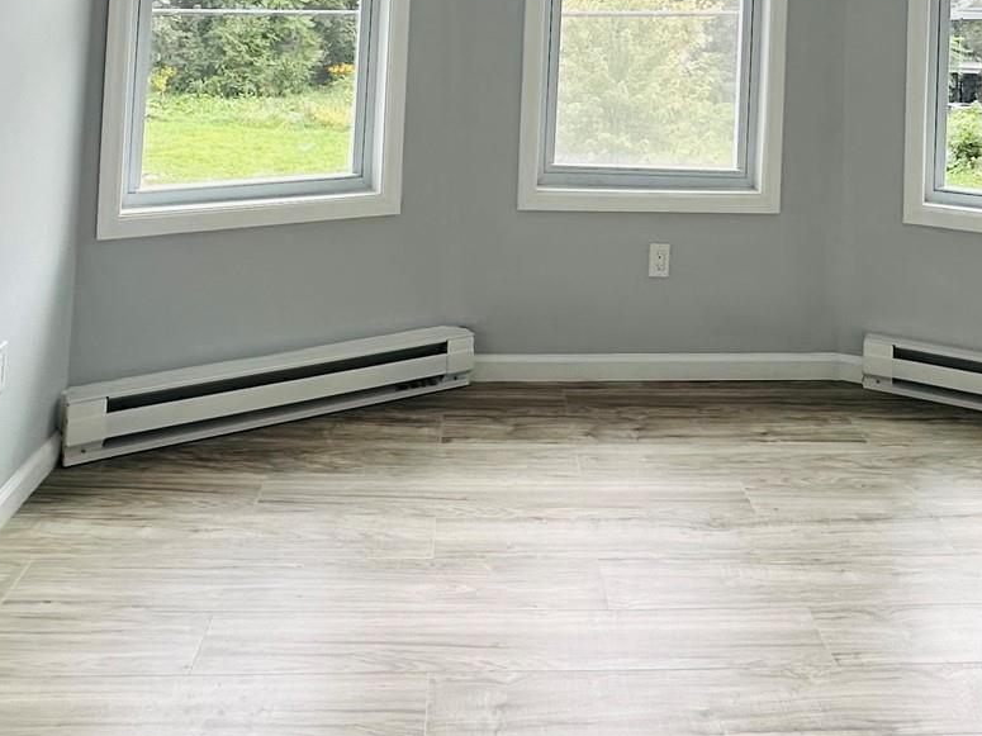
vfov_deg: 33.9
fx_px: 1049
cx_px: 568
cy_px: -60
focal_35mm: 37
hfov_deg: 50.0
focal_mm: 2.22
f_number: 2.2
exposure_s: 1/199
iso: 40
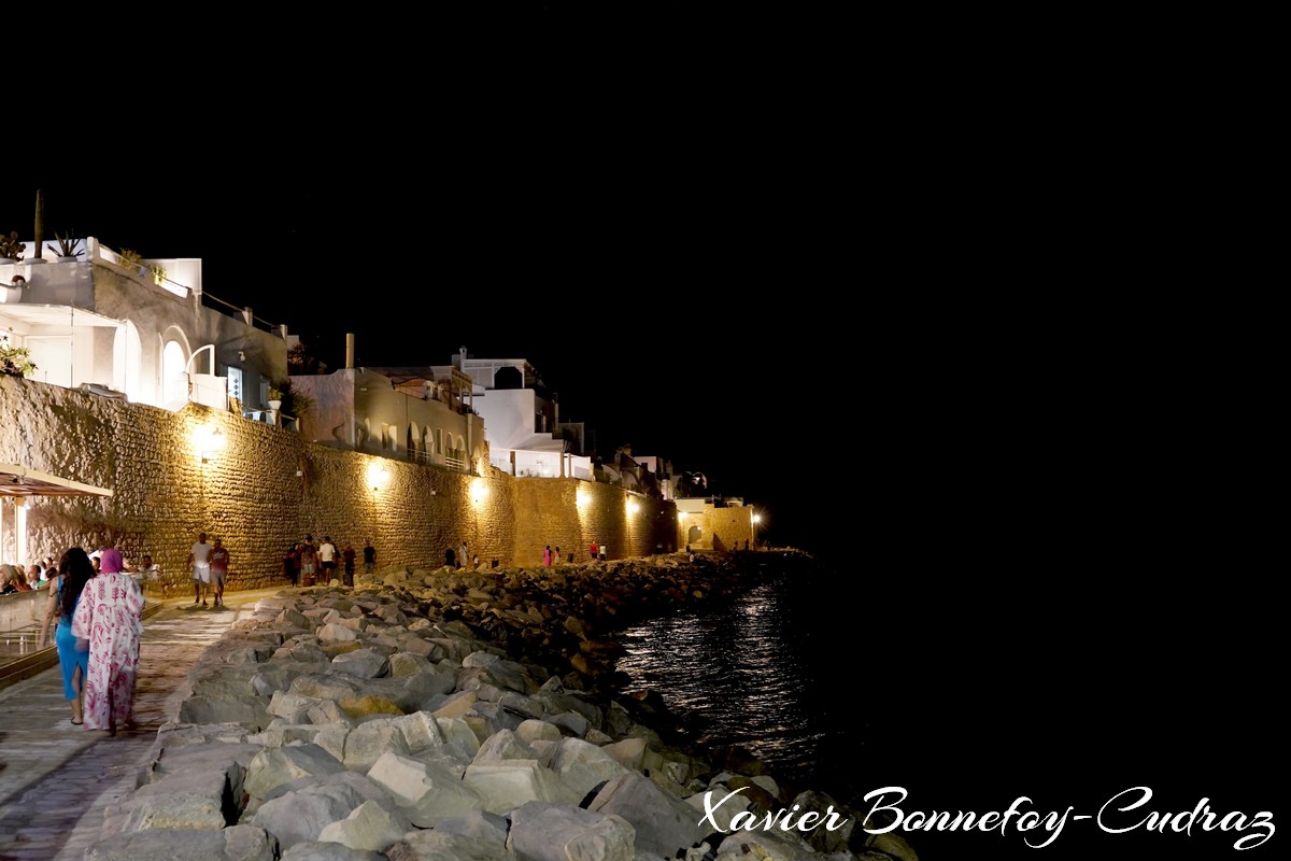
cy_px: 430
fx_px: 1004
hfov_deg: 65.5
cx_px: 646
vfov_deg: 46.4
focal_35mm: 28
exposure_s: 1/8
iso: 1600
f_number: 2.8
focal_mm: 28
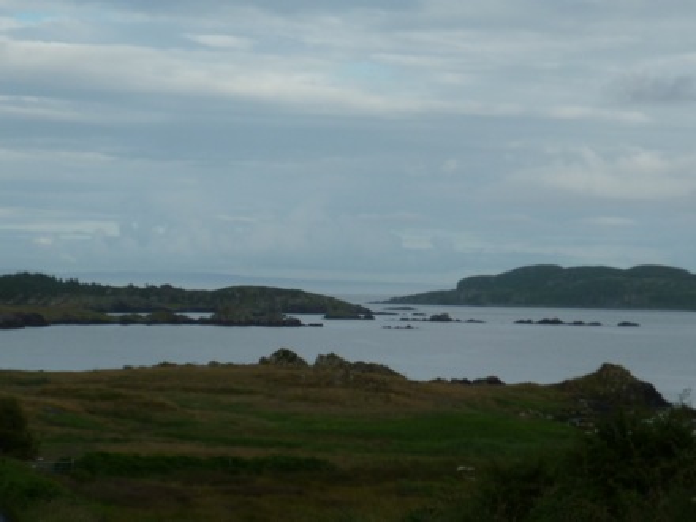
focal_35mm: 114
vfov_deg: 13.0
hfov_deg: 17.3
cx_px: 348
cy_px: 261
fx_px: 2292
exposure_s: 1/640
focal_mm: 13.3
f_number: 4.2
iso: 80
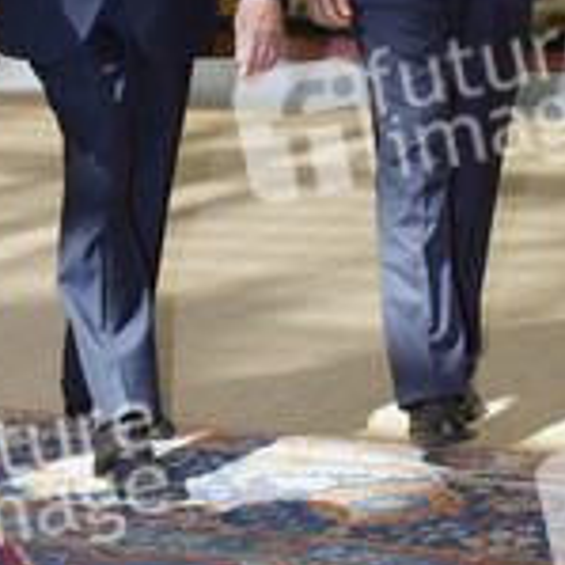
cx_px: 85
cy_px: -76
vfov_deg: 9.5
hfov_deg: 9.5
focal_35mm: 183
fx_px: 3379
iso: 400
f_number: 5.6
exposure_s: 1/250
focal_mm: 40
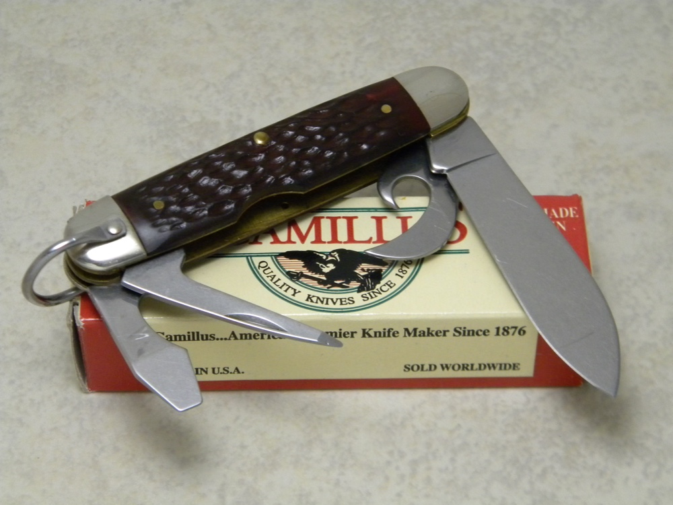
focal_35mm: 105
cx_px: 336
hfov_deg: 18.7
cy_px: 252
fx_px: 2041
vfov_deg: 14.1
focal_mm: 19
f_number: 4.7
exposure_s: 1/22.7
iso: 400
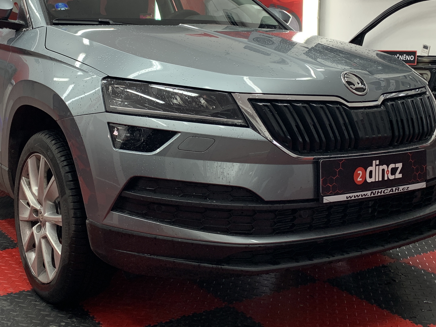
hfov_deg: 39.3
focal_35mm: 48
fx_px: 605
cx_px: 153
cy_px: 70
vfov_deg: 29.6
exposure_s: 1/50
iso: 64
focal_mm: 4.25
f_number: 1.8
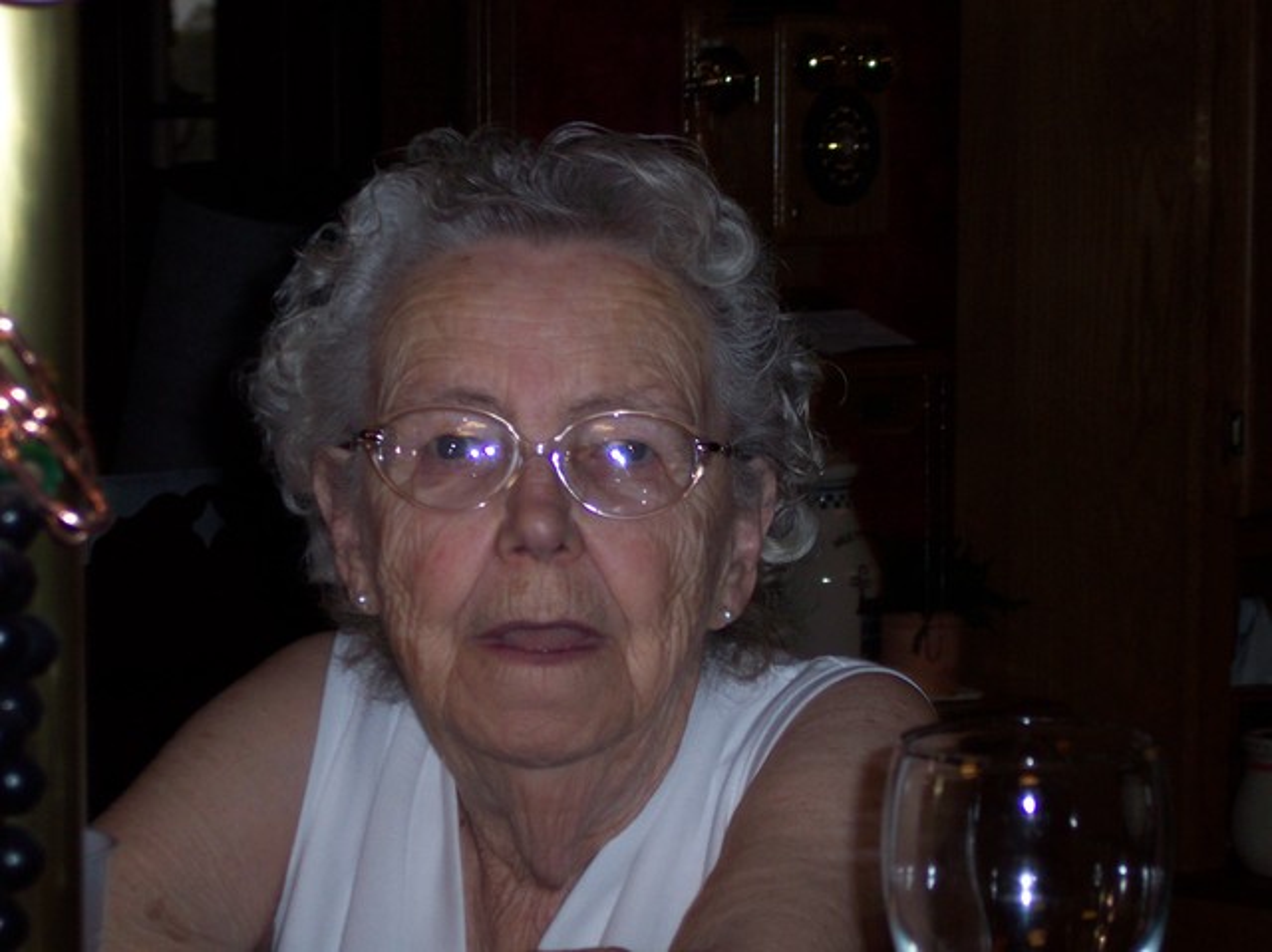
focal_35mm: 114
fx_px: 4186
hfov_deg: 17.3
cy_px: 476
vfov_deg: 13.0
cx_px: 636
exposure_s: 1/90
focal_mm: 24
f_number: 4.8
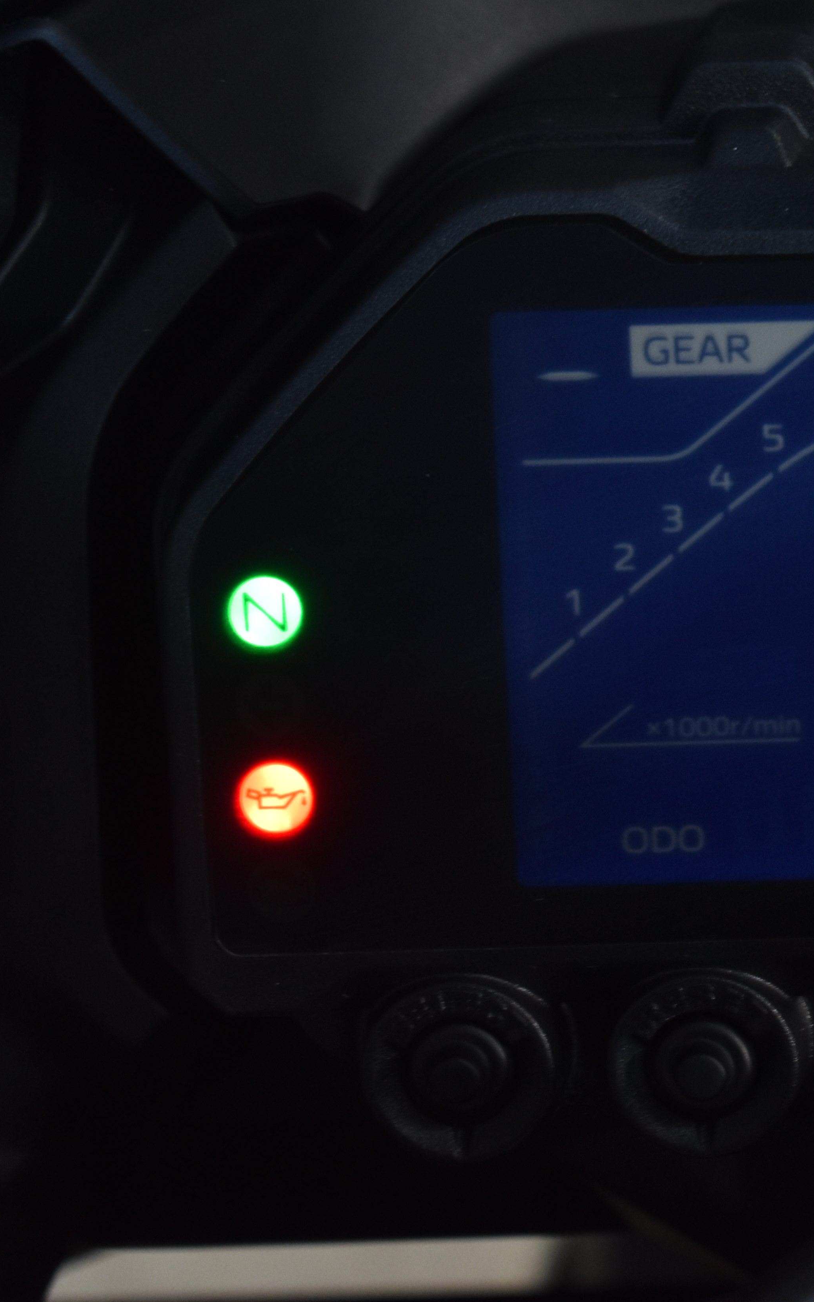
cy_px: 549
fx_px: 5428
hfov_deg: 8.4
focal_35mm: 153
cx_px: 1094
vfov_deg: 13.7
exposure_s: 1/50
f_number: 5.6
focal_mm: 55
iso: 800
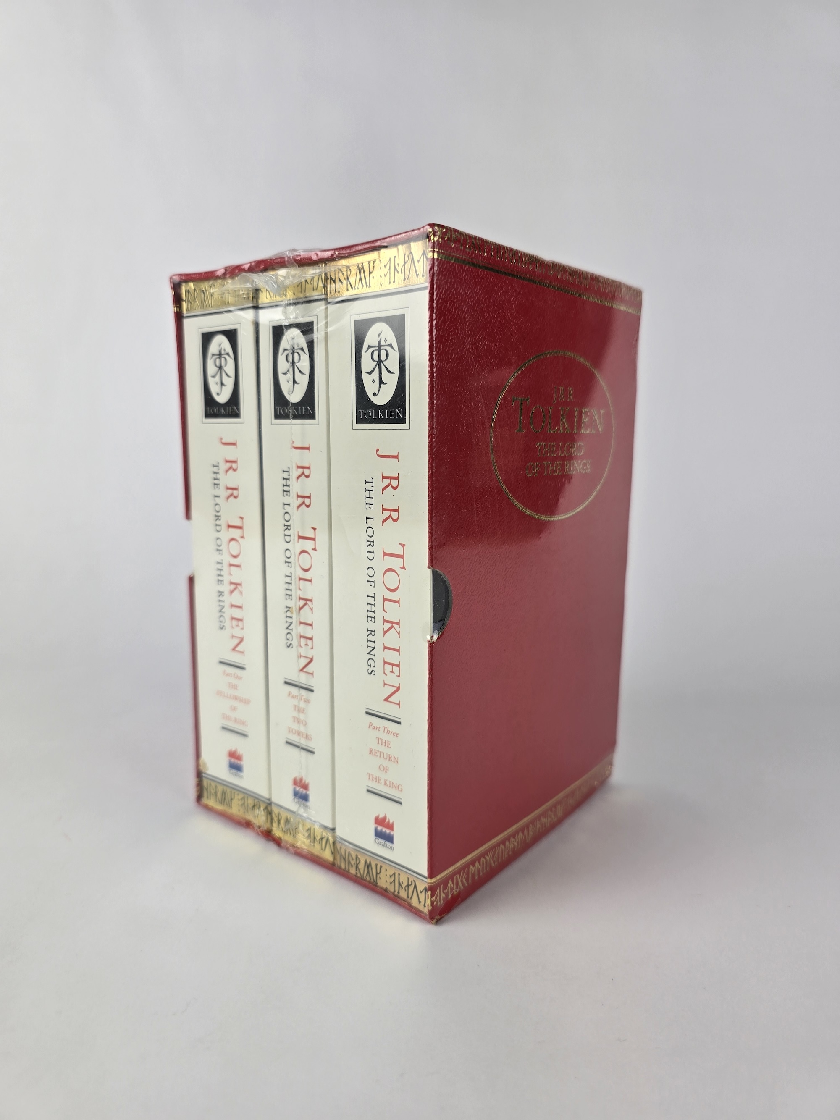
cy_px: 560
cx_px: 420
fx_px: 744
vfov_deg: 73.9
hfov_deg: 58.9
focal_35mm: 23
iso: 12
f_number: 1.7
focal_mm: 6.3
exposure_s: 1/141
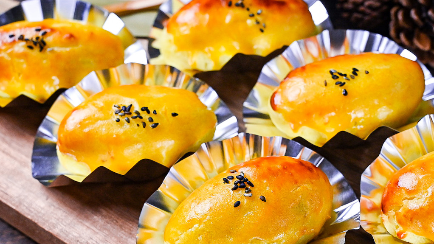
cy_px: 149
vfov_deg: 20.4
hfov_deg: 35.4
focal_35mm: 59
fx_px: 679
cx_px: 228
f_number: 8
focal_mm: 48
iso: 2500
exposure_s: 1/80
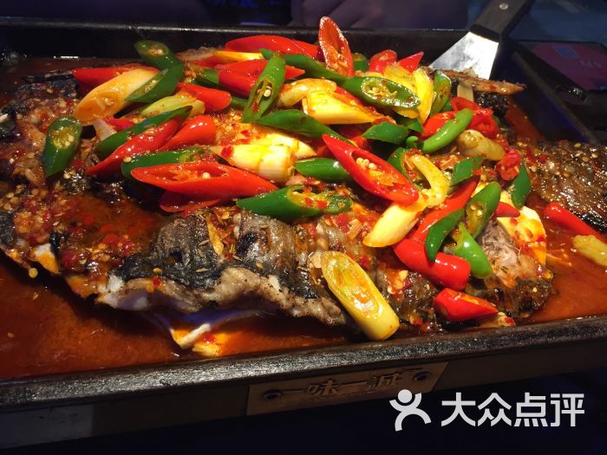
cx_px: 304
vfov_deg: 48.2
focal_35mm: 29
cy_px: 228
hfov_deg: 61.7
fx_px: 509
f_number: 2.2
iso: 40
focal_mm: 4.15
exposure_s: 1/30
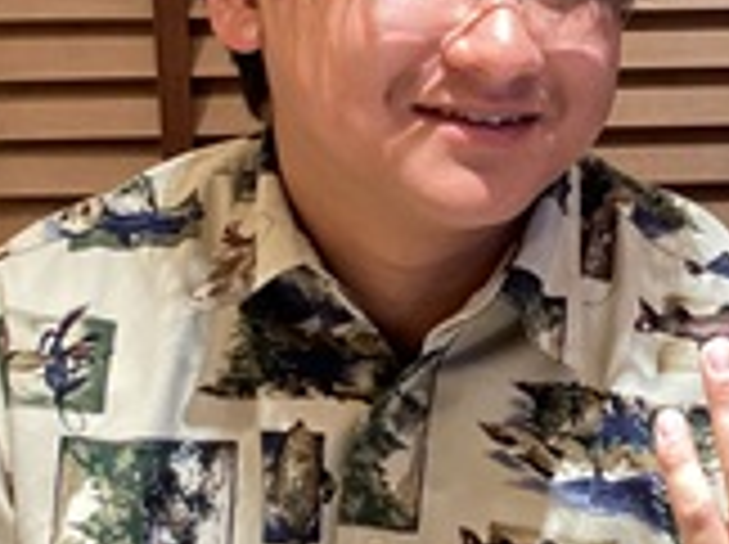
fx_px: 1808
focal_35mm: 86
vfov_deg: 17.1
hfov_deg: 21.4
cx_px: 842
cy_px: 187
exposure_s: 1/50
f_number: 2.4
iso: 160
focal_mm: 3.3
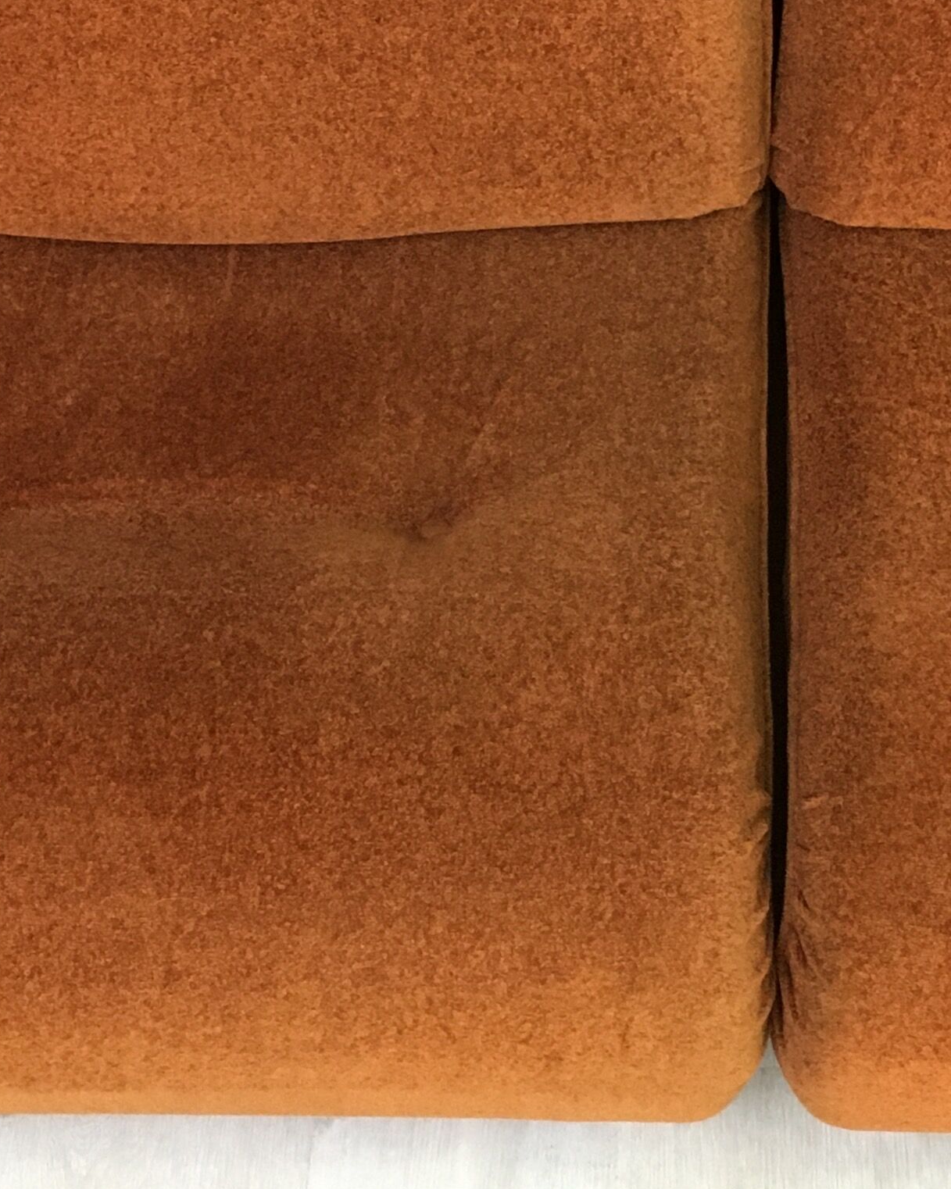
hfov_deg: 20.3
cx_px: 663
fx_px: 2639
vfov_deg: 25.1
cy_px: 291
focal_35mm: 75
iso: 200
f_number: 2.2
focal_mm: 4.15
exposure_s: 1/17
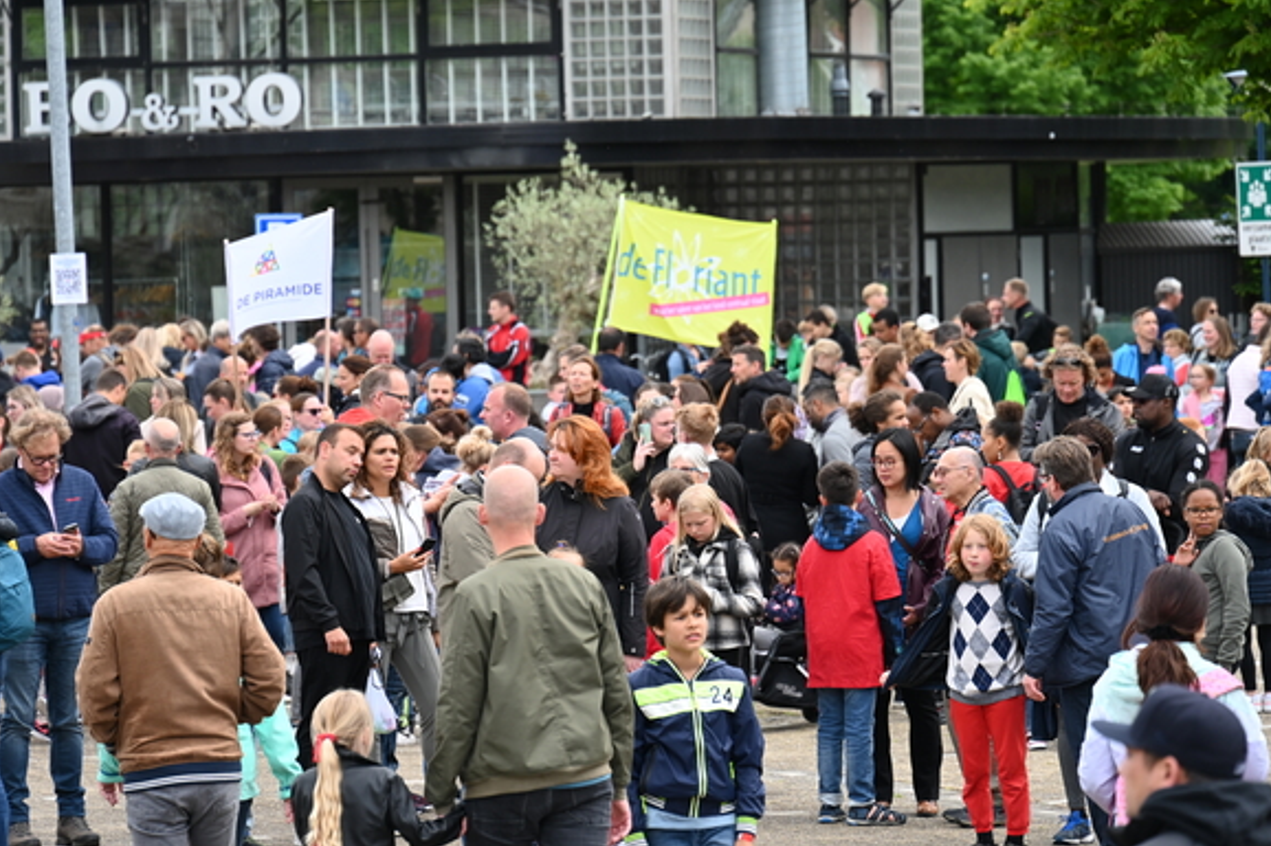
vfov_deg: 7.1
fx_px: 6776
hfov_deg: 10.7
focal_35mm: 192
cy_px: 436
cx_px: 638
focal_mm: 185
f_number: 6.3
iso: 400
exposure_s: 1/320
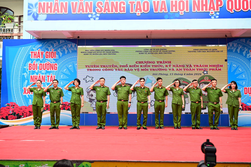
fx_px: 265
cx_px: 126
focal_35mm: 38
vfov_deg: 35.1
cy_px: 84
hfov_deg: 50.7
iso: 320
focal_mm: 38
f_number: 4
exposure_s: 1/160
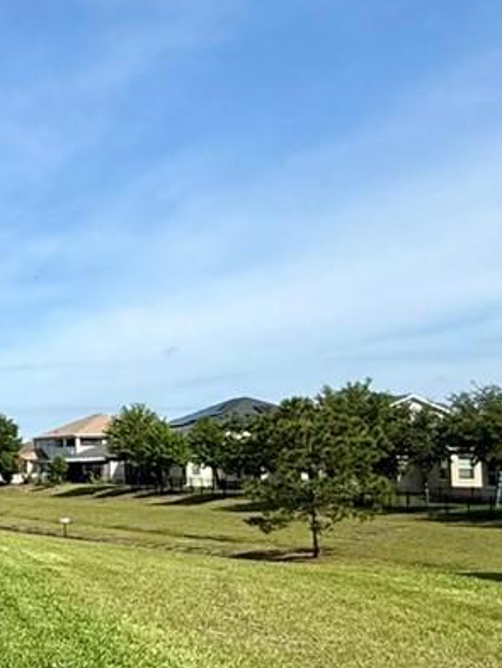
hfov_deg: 19.3
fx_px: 1102
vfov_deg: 33.7
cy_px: 401
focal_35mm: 57
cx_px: -402
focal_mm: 2.22
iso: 50
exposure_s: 1/2320
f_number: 2.2
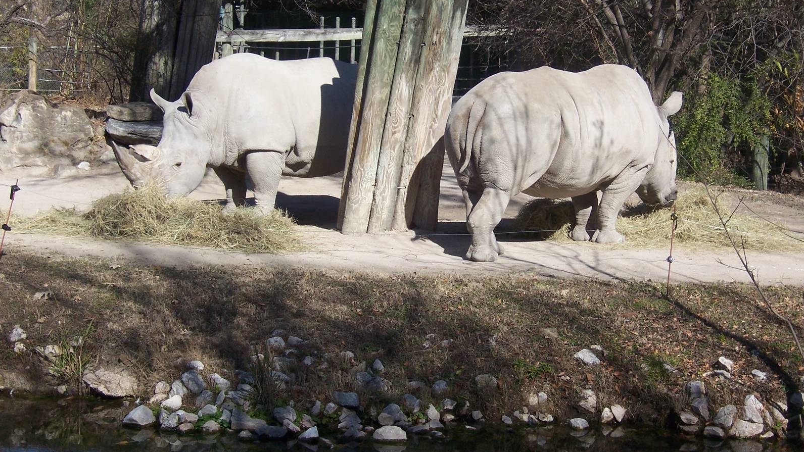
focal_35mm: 80
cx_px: 404
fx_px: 1706
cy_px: 187
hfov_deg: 26.5
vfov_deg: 15.1
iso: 80
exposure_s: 1/500
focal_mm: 12.1
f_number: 4.8
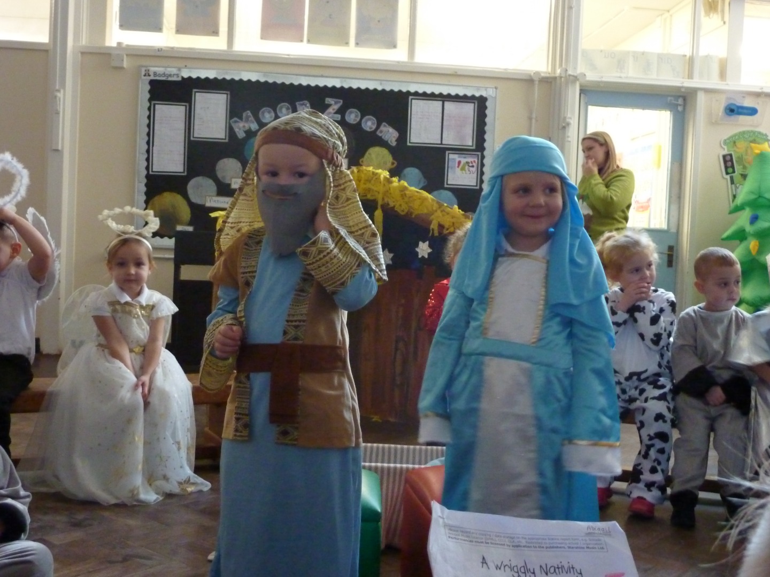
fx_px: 934
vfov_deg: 34.3
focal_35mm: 42
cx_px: 385
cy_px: 288
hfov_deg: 44.8
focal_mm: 6.9
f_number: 3.7
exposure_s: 1/13
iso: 800
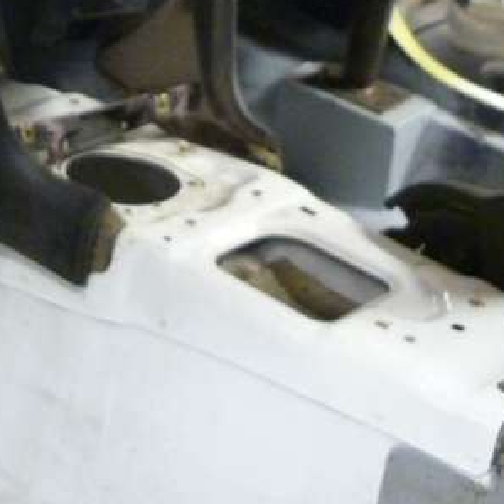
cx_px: -93
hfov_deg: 16.7
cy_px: -61
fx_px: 1647
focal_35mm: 100
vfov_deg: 16.8
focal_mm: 5.5
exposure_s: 1/20
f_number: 2.8
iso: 400
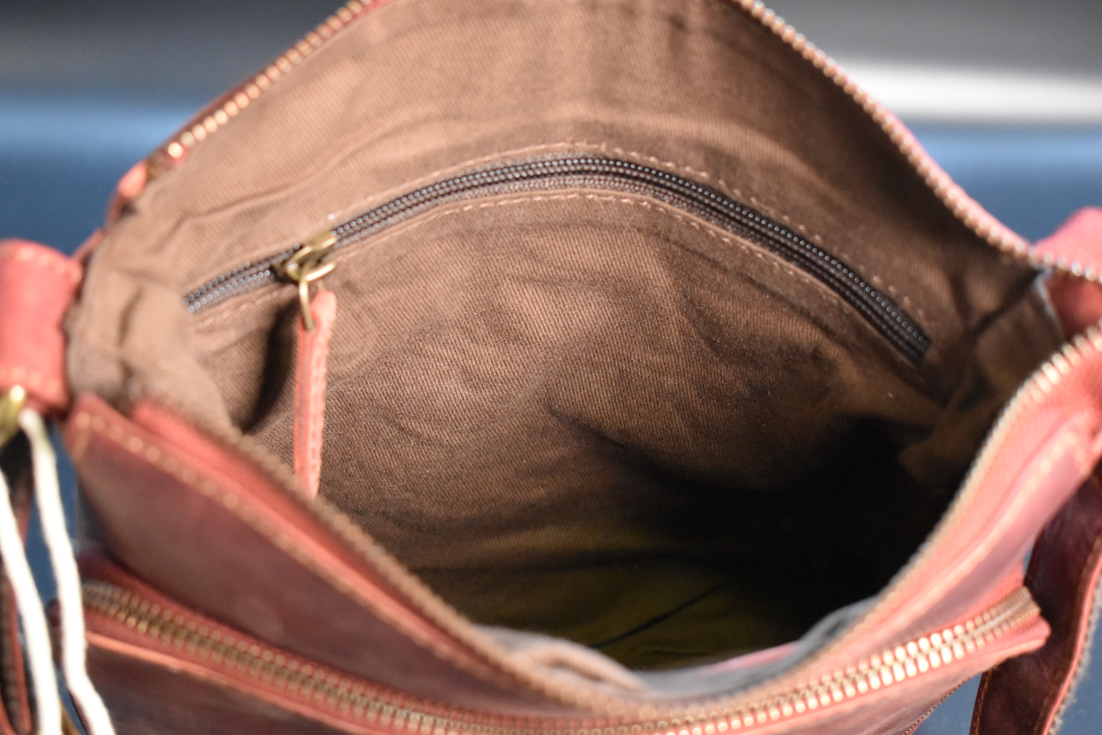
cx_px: 551
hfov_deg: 31.9
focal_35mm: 63
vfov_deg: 21.6
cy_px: 368
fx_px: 1928
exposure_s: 1/60
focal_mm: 42
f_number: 5
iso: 5000
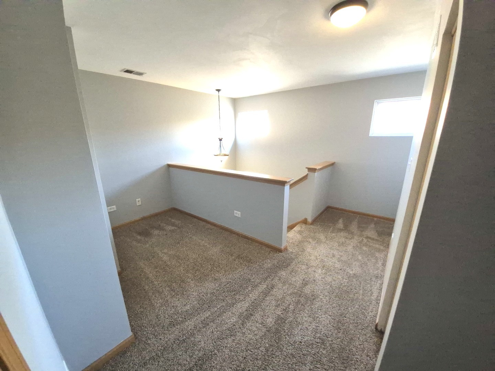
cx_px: 248
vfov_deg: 89.9
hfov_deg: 106.2
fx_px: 186
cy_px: 186
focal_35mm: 13
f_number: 2.2
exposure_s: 1/60
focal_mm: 1.74
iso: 250
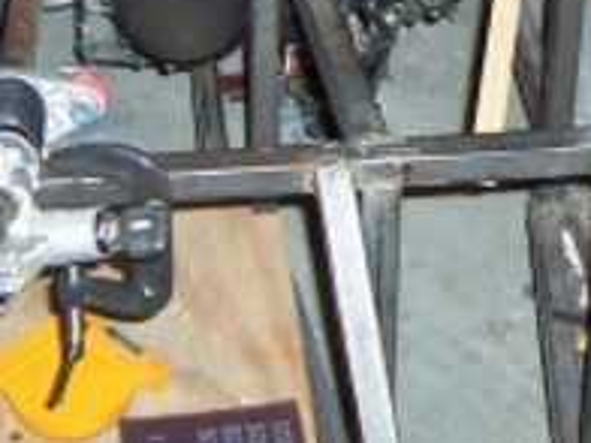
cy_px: -21
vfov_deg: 12.1
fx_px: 2066
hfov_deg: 16.2
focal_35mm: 121
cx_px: 434
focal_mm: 5.6
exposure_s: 1/60
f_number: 2.8
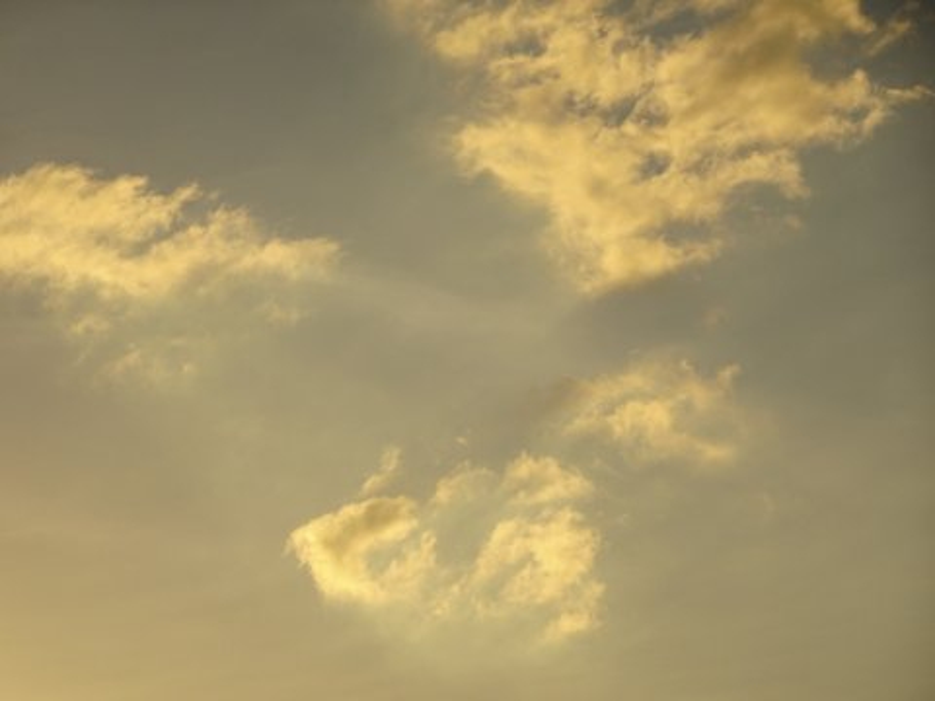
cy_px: 350
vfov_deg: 8.6
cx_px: 468
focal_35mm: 173
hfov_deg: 11.4
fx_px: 4673
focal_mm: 29.57
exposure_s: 1/800
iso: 80
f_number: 5.6
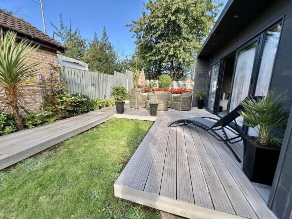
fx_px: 118
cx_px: 146
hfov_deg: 102.1
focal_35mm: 14
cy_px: 110
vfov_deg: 85.7
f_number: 2.2
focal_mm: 2.22
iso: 40
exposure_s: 1/355
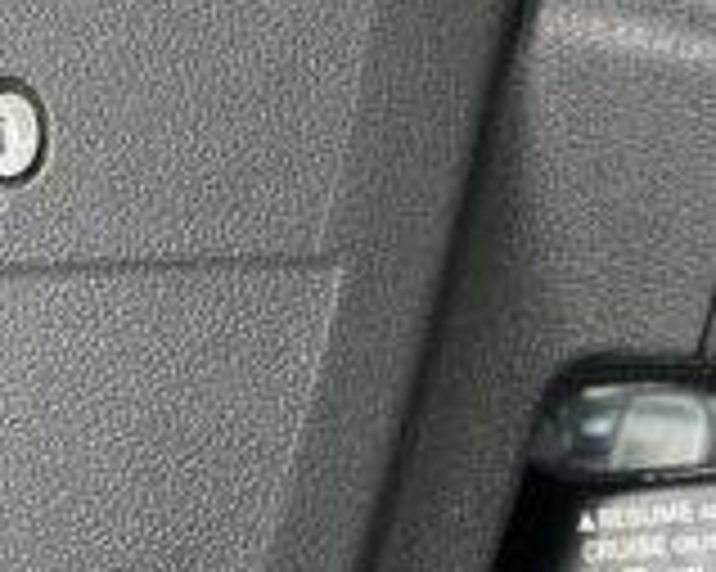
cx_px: -36
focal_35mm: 236
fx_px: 4998
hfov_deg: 8.1
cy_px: 0
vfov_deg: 6.5
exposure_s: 1/121
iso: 100
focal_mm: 6.86
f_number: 1.78
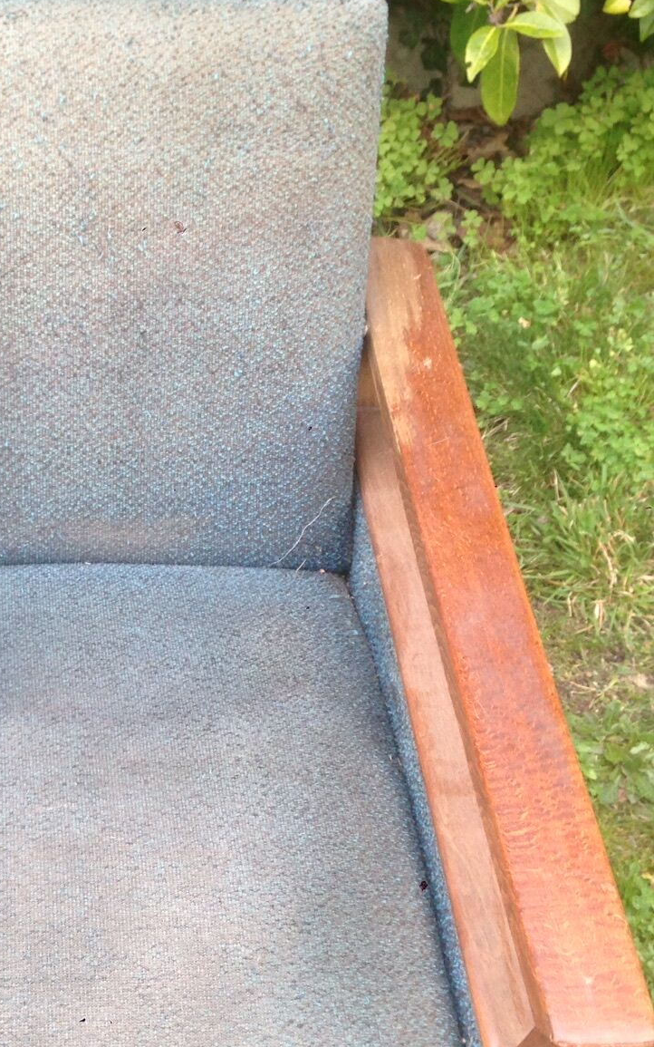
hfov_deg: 20.4
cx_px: 16
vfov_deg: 32.9
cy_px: 584
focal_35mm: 62
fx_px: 1768
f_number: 2.4
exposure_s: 1/120
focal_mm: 4.12
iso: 64
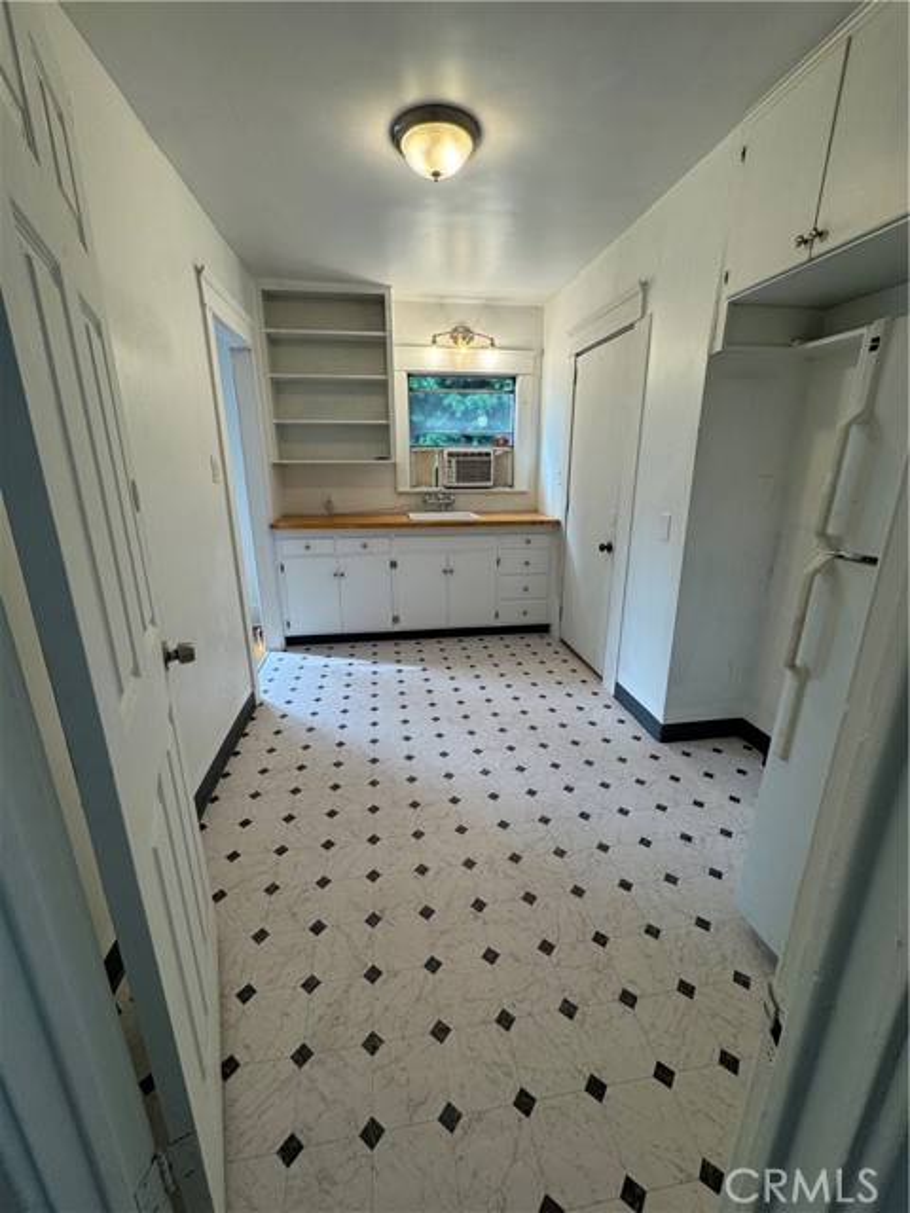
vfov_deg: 102.1
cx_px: 455
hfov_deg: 85.7
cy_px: 606
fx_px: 491
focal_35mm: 14
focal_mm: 2.22
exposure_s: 1/120
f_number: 2.2
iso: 100
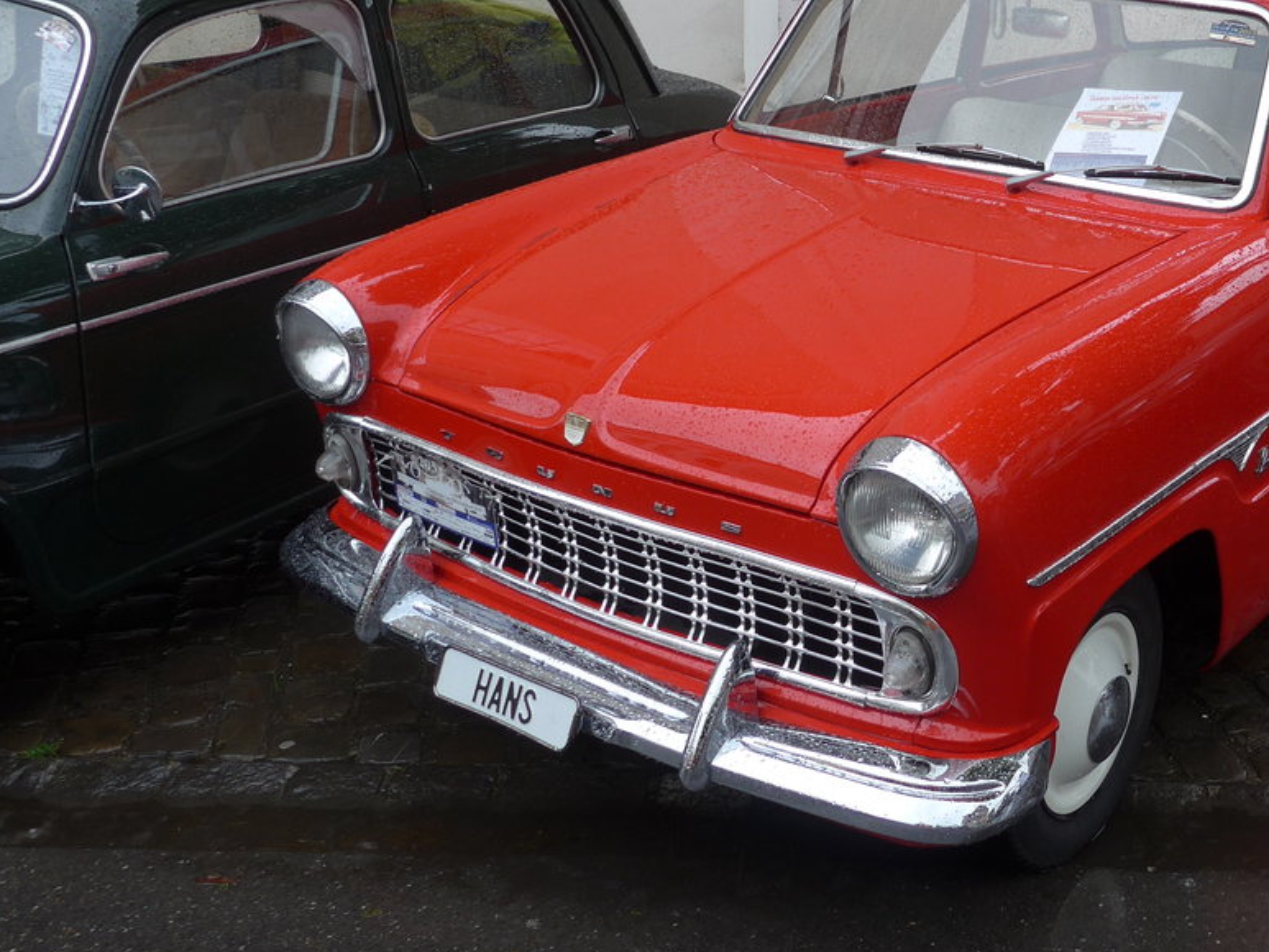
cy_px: 318
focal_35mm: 45
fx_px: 1650
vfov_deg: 31.9
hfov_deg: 40.7
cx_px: 970
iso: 80
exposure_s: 1/160
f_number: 2.8
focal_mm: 6
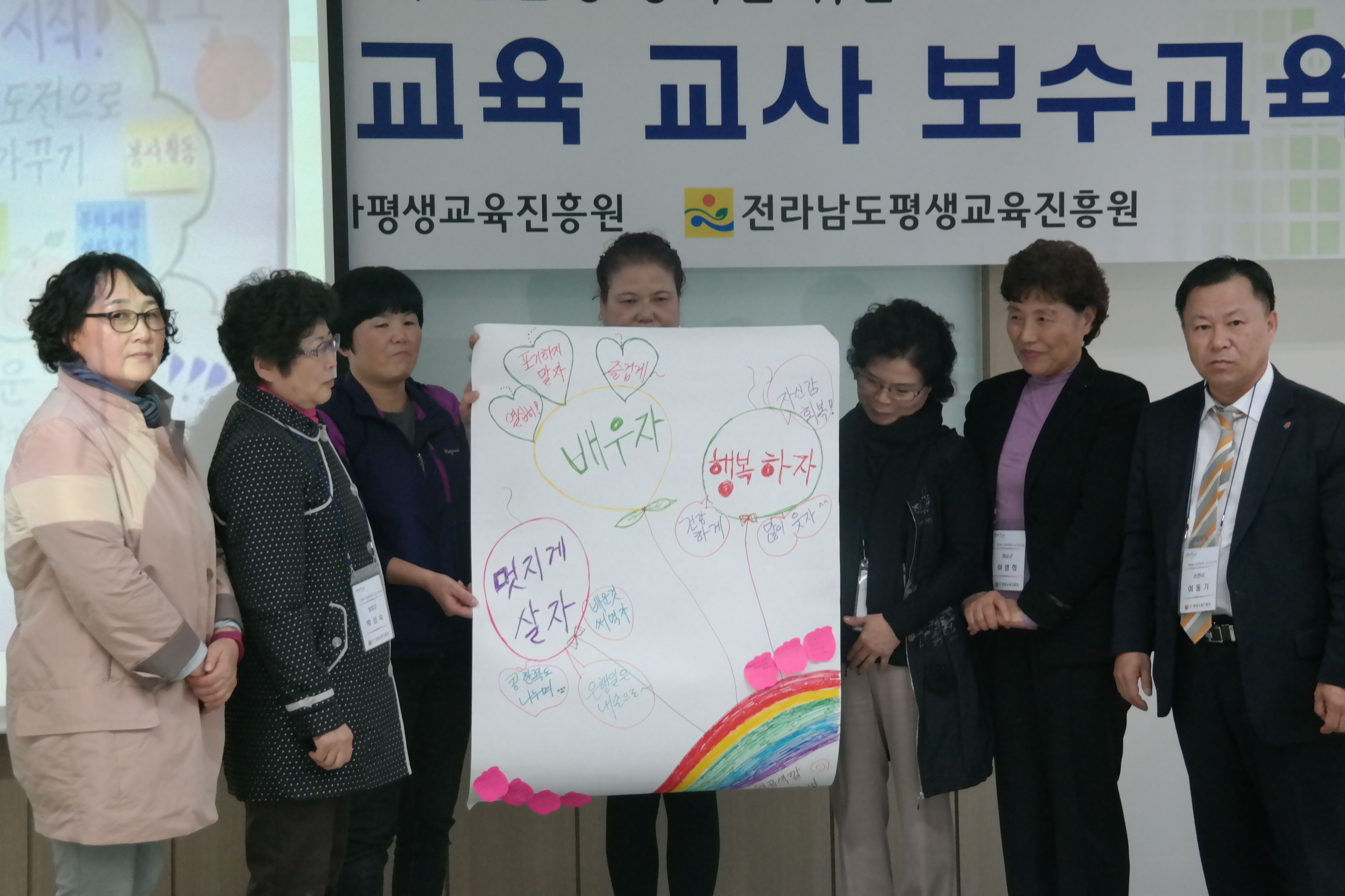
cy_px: 448
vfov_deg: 18.7
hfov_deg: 27.7
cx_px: 672
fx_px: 2727
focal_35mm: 73
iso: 3200
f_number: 5.6
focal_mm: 48
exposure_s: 1/80
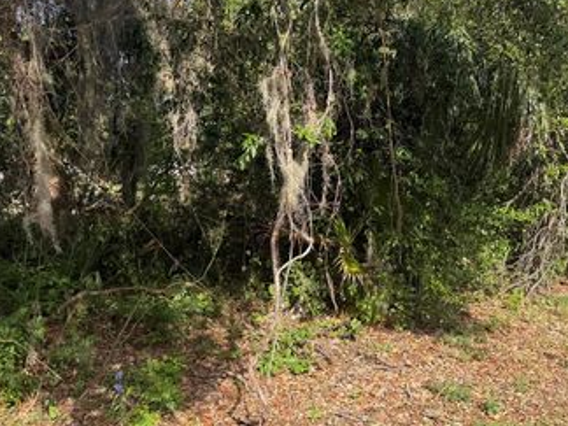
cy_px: 224
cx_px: 319
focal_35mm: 37
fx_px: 607
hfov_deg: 50.0
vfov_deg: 38.7
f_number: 1.78
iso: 80
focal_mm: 6.76
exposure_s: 1/1812
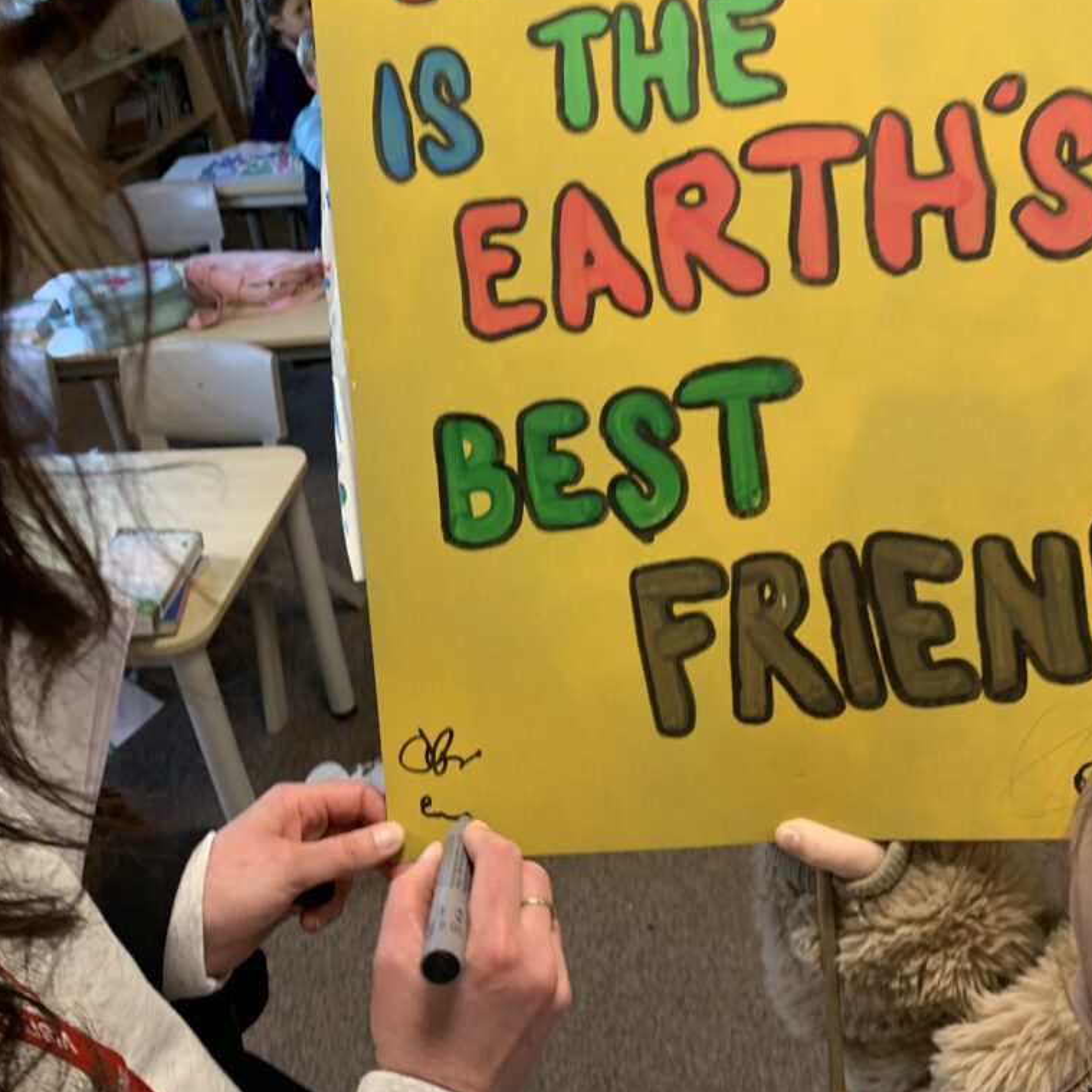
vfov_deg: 52.4
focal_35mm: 31
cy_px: 486
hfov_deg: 52.5
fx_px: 1106
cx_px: 547
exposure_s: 1/45
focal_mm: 4.25
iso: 80
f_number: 1.8
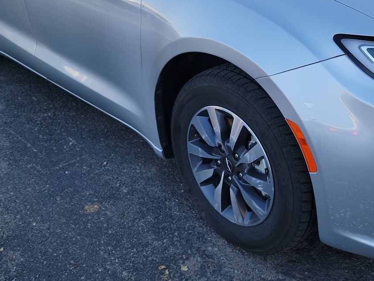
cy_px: 33
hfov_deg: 41.3
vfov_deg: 30.9
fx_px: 486
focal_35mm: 45
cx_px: 261
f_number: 1.8
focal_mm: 6.7
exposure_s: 1/159
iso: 50
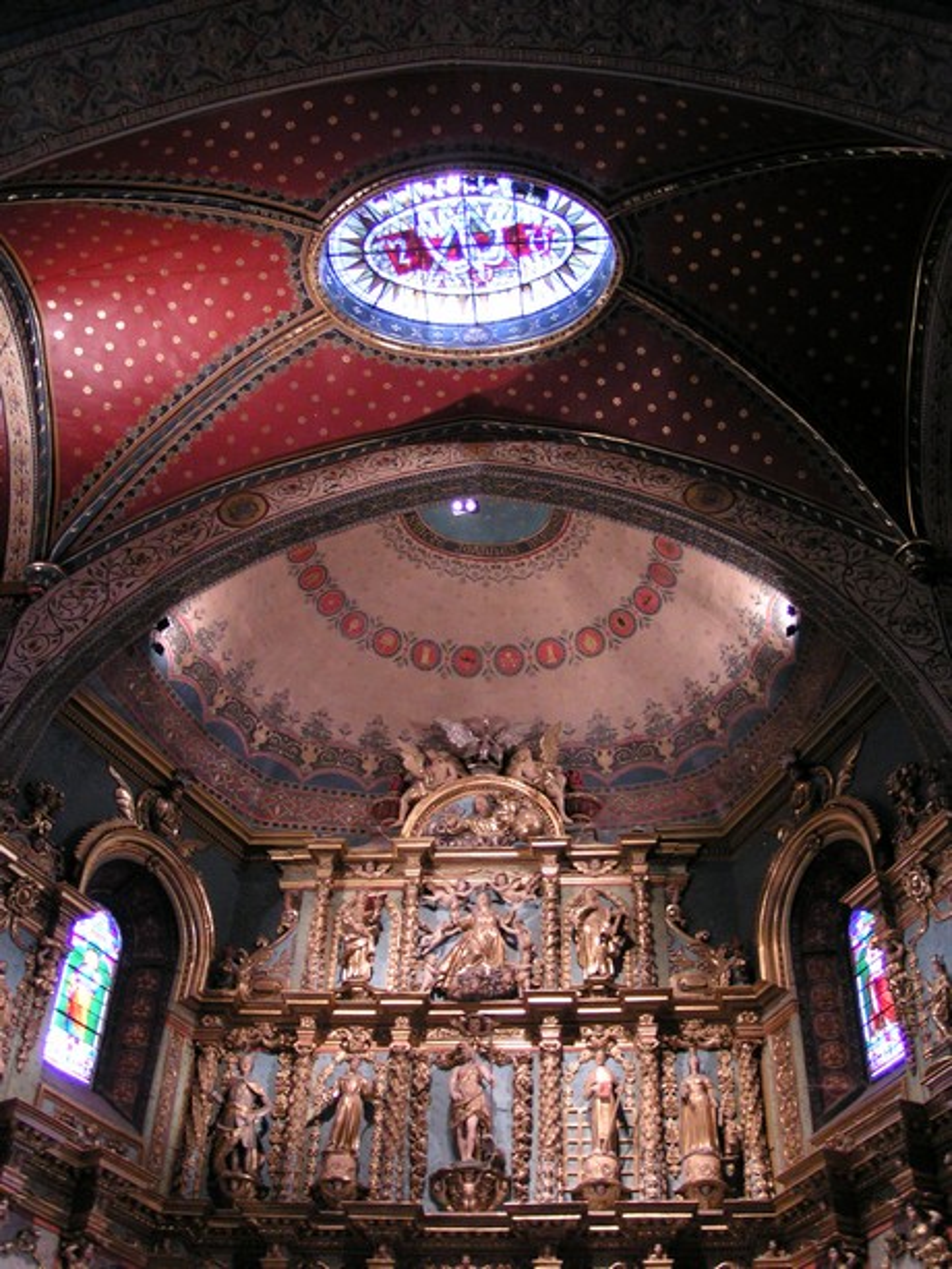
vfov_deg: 49.0
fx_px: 1393
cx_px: 476
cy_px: 634
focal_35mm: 38
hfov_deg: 37.7
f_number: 2.8
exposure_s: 1/10
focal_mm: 5.8
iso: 200
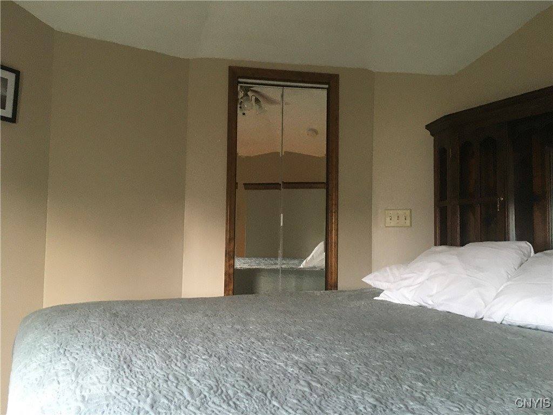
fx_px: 463
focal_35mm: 29
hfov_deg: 61.7
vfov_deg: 48.2
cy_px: 208
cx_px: 276
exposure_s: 1/17
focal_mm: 4.15
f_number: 2.2
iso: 200
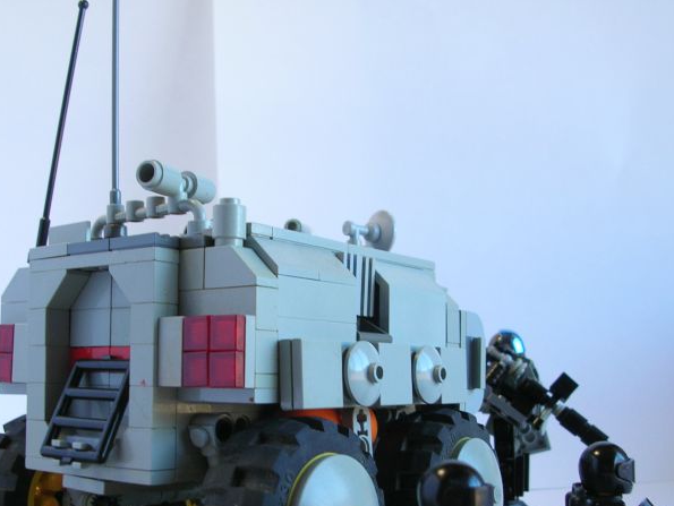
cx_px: 315
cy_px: 337
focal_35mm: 47
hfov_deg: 40.4
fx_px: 916
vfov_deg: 30.7
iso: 50
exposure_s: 1/20.3
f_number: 2.8
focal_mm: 5.8
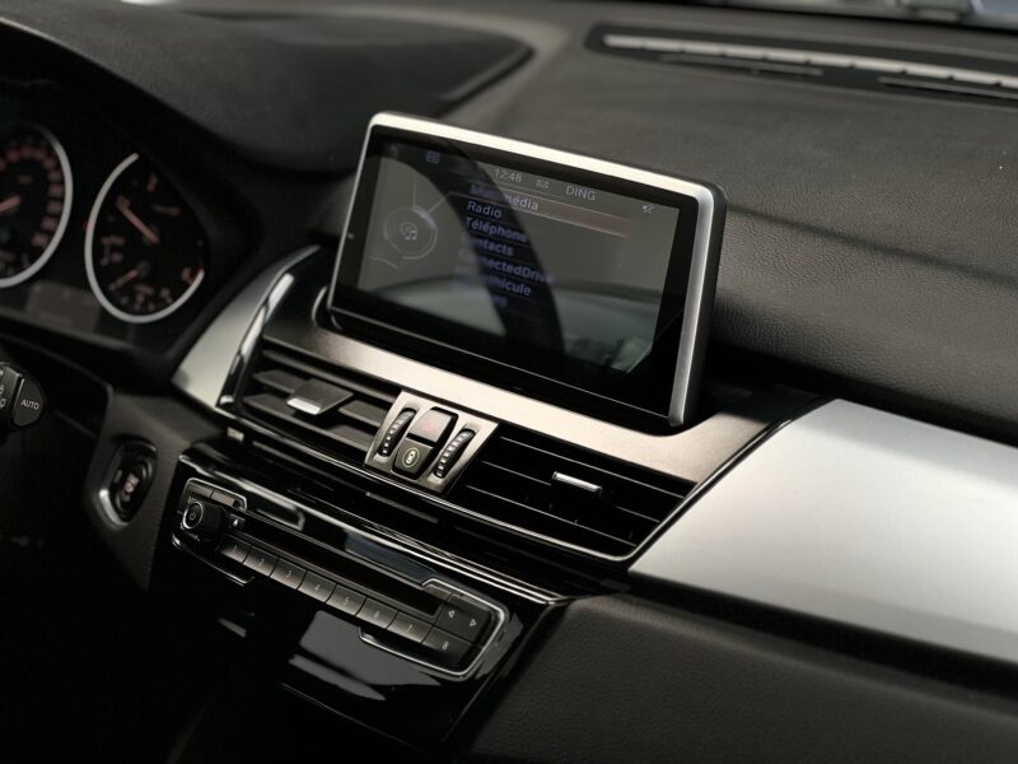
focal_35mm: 77
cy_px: 382
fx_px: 2264
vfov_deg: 19.1
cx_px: 509
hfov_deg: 25.3
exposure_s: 1/100
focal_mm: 9
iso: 160
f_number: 2.8
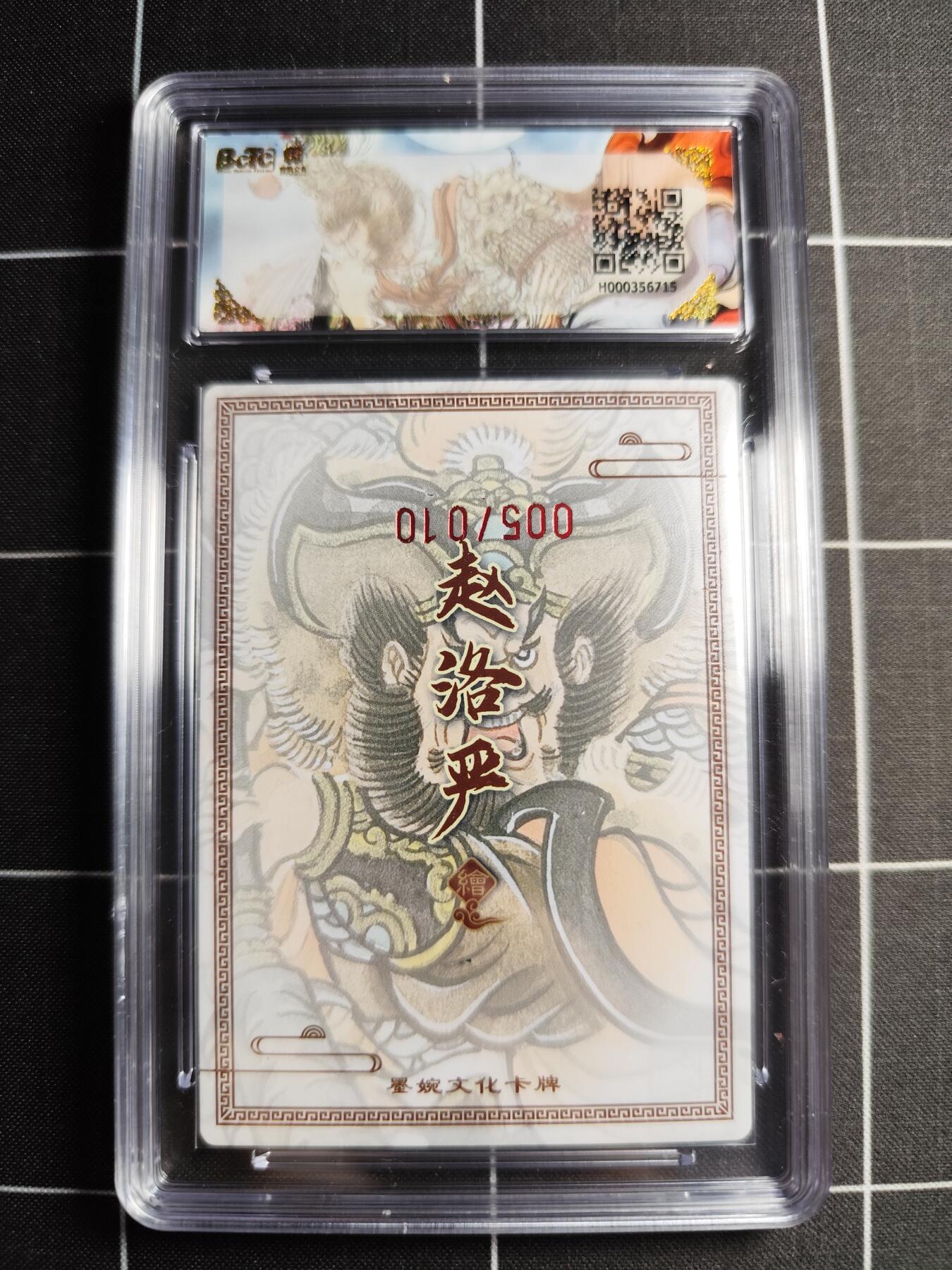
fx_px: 843
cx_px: 476
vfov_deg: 73.9
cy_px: 635
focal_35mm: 23
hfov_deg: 58.9
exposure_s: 1/100
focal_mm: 6.14
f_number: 1.65
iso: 250
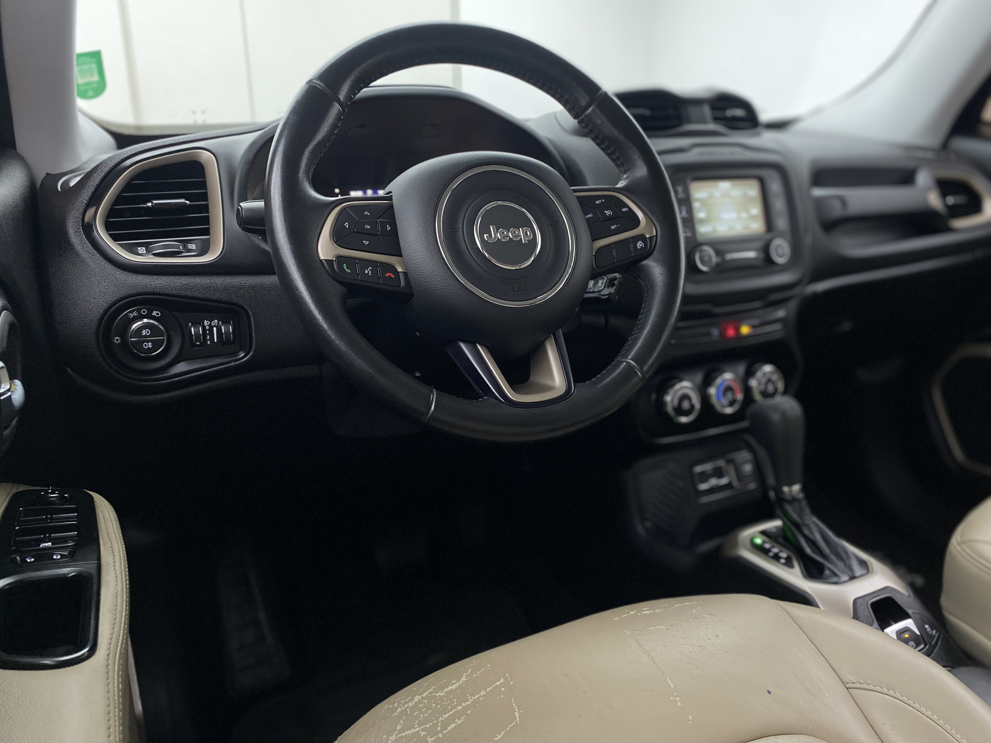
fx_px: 744
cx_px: 496
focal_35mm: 26
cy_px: 372
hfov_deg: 67.3
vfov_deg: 53.1
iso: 400
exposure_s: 1/40
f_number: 1.8
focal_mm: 4.25
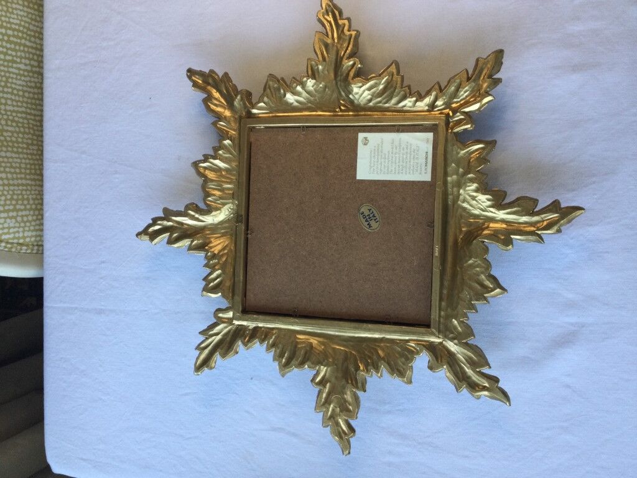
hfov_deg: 58.4
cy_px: 239
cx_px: 318
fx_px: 570
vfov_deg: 45.4
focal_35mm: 31
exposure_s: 1/33
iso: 25
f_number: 2.4
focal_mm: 3.3
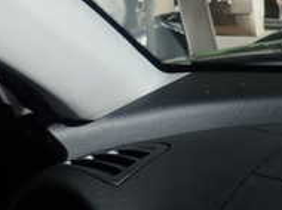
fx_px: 643
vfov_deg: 17.5
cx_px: -94
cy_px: -58
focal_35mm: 79
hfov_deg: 22.0
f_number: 2.8
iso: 100
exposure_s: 1/160
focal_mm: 4.5
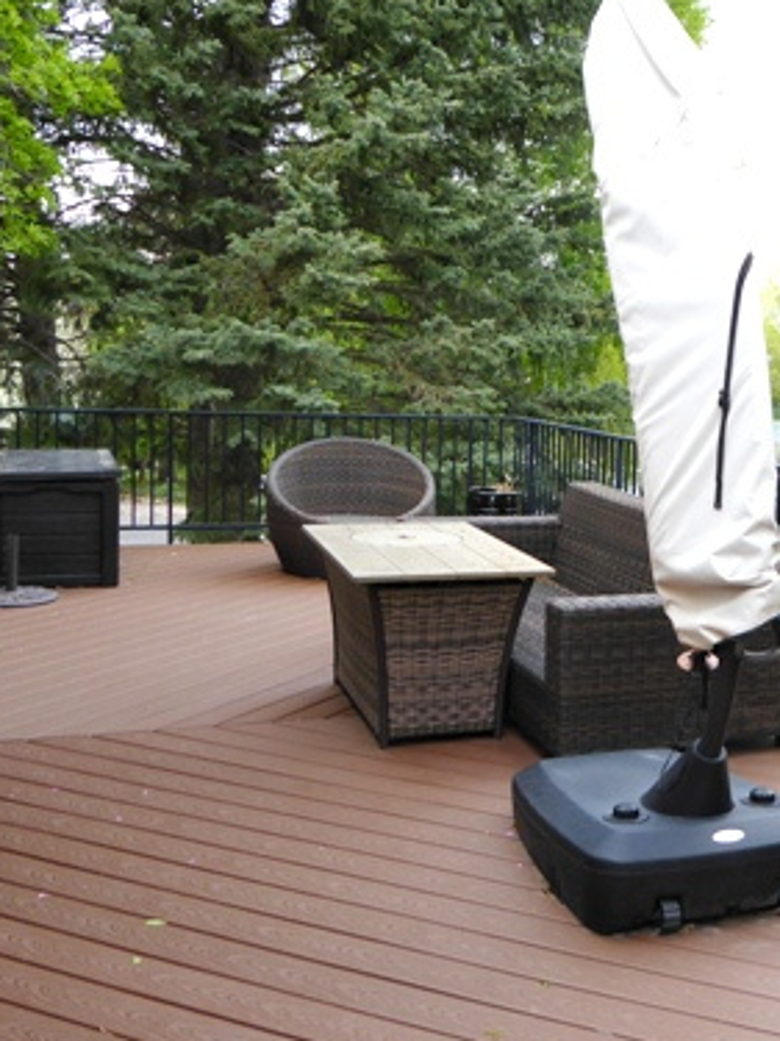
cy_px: 452
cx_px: 627
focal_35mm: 41
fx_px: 1233
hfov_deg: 34.0
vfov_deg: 45.7
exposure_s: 1/125
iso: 100
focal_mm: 4.3
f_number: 3.3
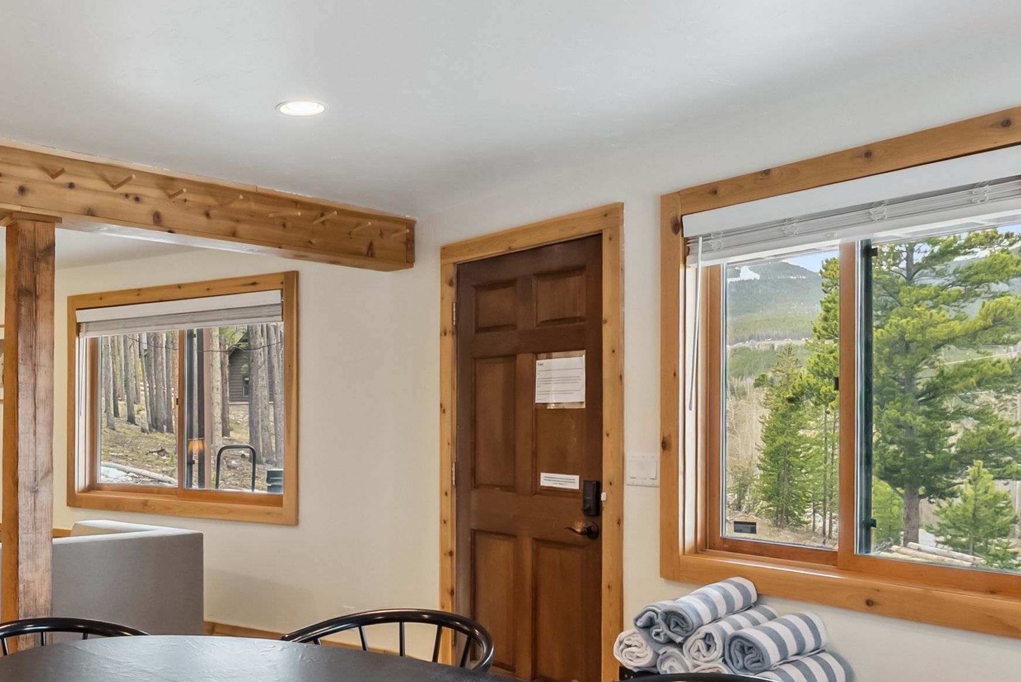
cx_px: 291
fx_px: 965
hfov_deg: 53.9
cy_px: 445
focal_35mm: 34
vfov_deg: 38.6
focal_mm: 14
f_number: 8
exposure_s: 1/30
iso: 800
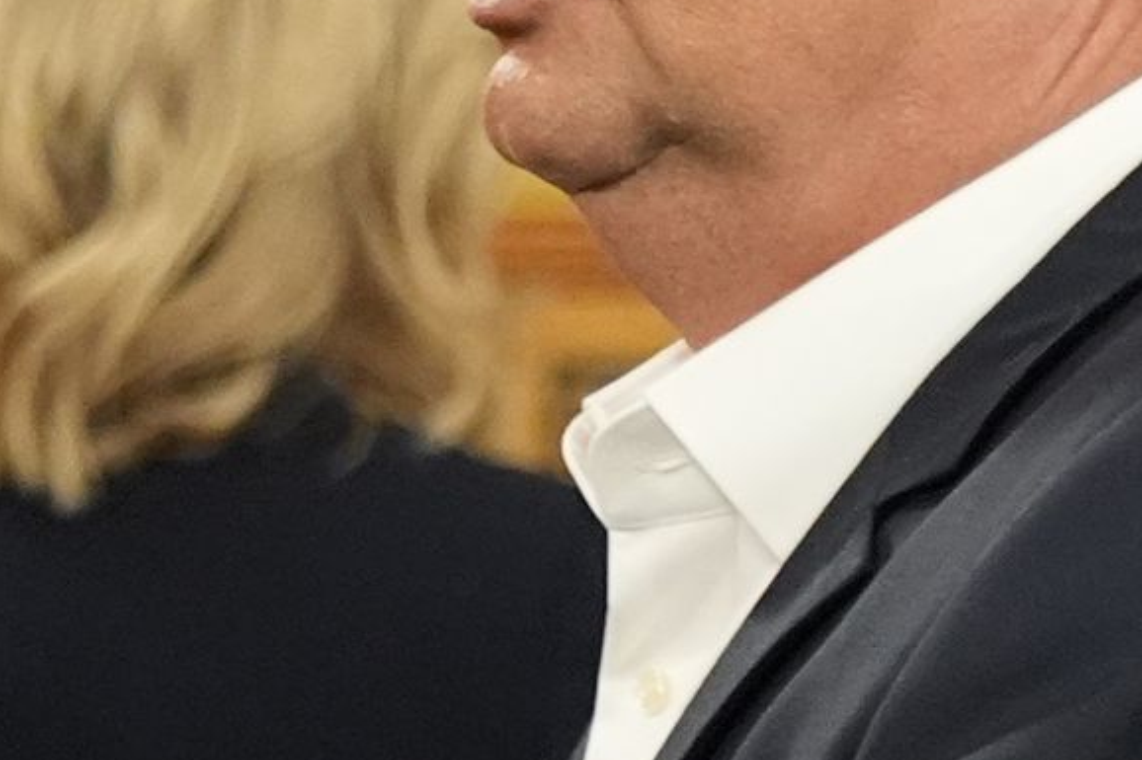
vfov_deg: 3.7
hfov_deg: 5.5
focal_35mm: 374
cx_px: 146
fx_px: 11860
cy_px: 358
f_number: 2.8
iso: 4000
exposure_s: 1/400
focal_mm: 54
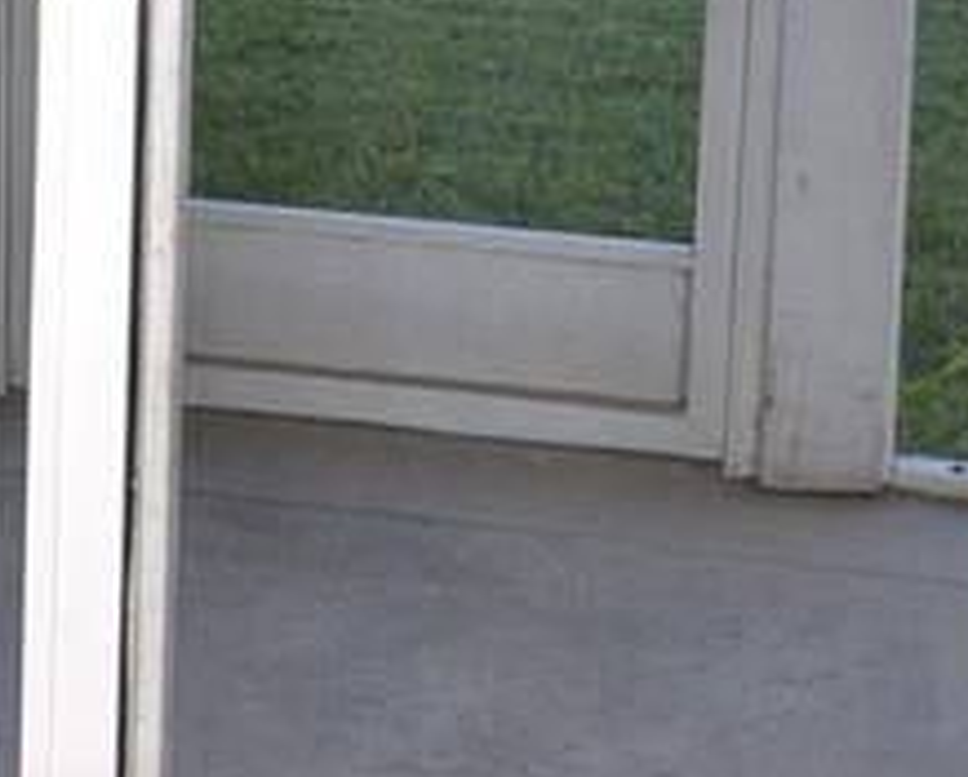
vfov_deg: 13.1
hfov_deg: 16.8
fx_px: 3219
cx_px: 31
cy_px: -364
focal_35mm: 112
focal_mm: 17
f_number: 4.2
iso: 160
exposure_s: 1/125
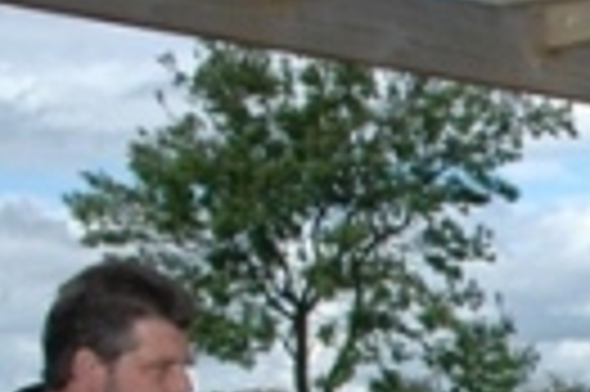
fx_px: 2161
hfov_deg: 13.6
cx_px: 1112
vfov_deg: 9.9
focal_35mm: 132
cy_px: 658
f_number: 8
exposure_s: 1/250
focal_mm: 18
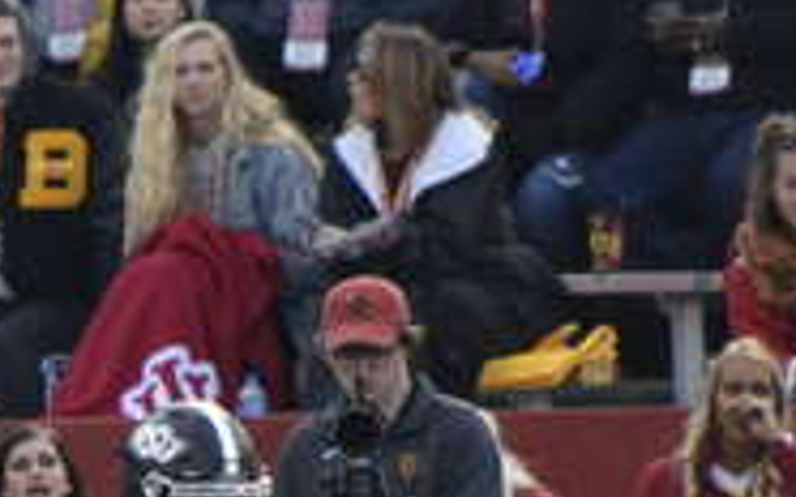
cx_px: 73
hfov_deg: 1.1
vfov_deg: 0.7
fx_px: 41085
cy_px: 634
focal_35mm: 1895
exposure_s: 1/800
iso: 800
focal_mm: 300
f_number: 5.6
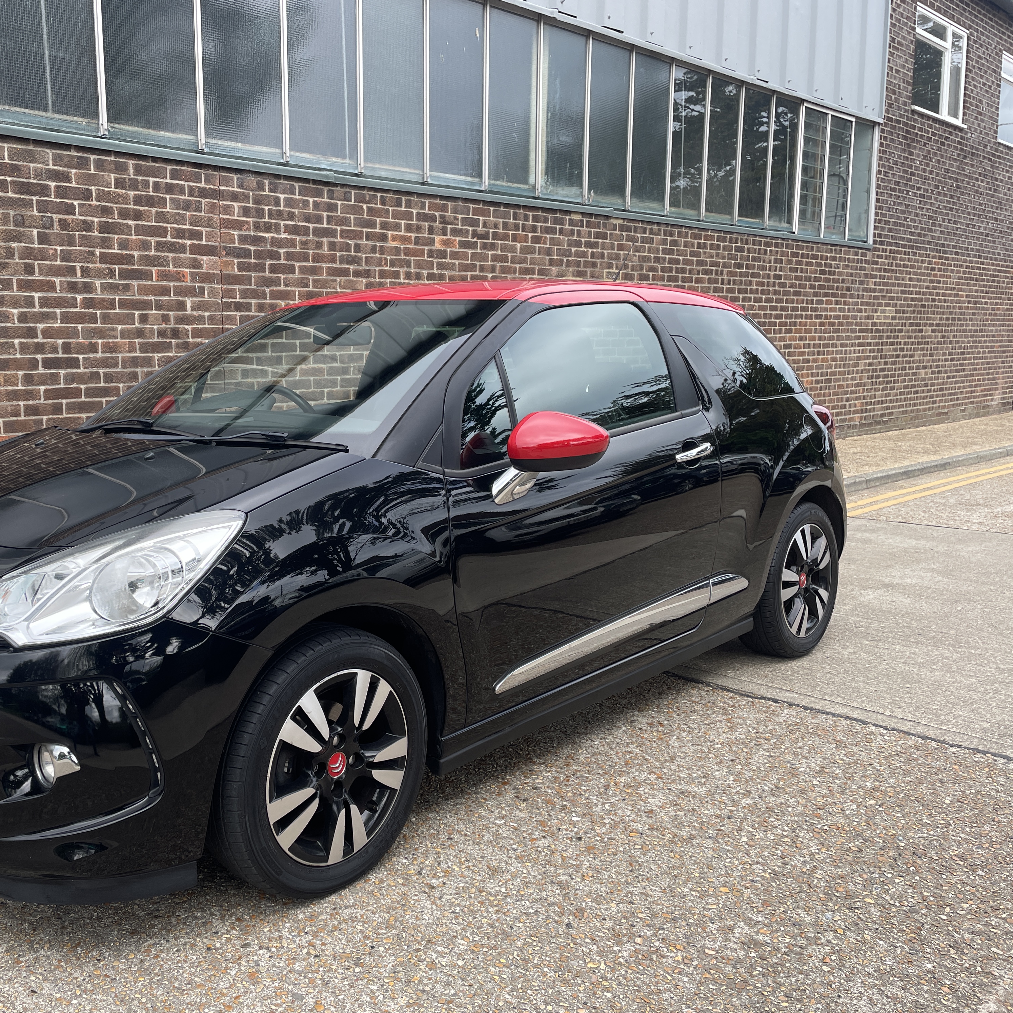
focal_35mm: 31
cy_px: 511
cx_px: 350
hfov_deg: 51.7
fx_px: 1026
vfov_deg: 52.5
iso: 32
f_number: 1.6
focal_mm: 4.2
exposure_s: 1/749
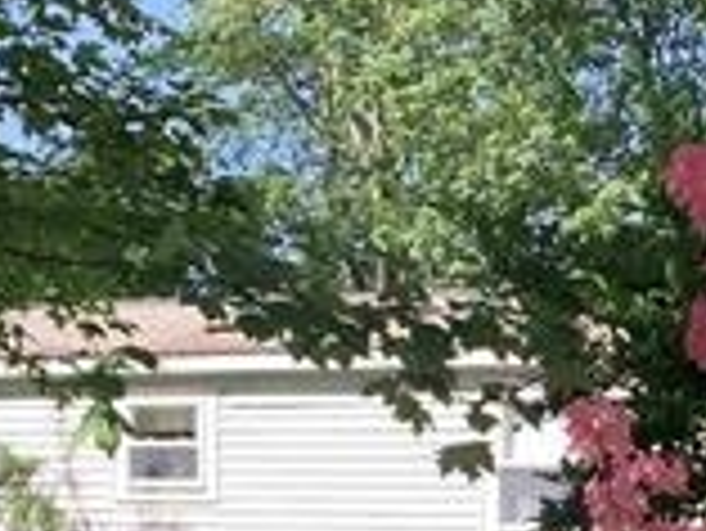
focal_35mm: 106
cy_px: 756
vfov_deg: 13.3
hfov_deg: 17.9
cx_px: 764
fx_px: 2164
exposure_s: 1/326
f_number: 1.8
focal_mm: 4.25
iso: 25
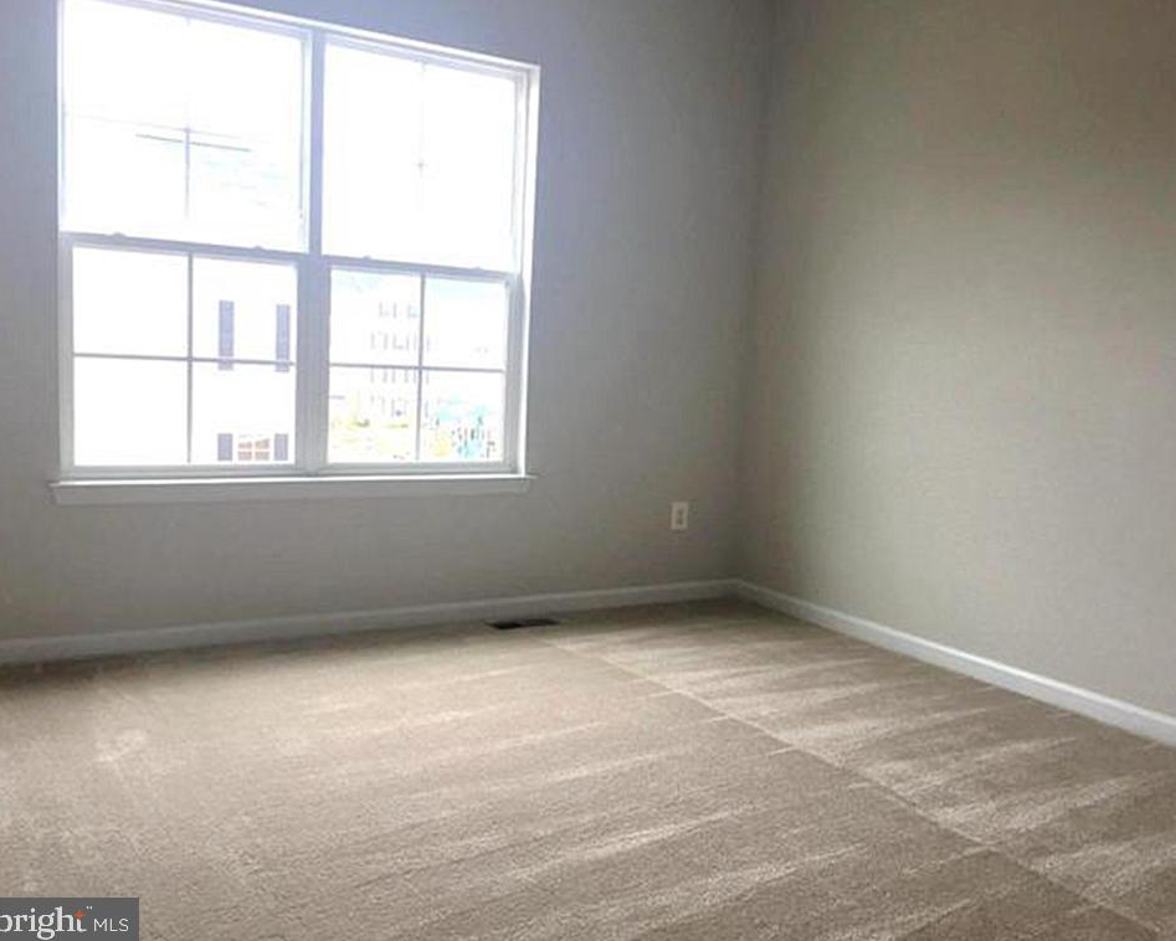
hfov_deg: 57.1
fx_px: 1079
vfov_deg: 47.1
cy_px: 466
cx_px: 626
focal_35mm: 31
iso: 32
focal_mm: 4.15
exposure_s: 1/40
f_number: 2.2
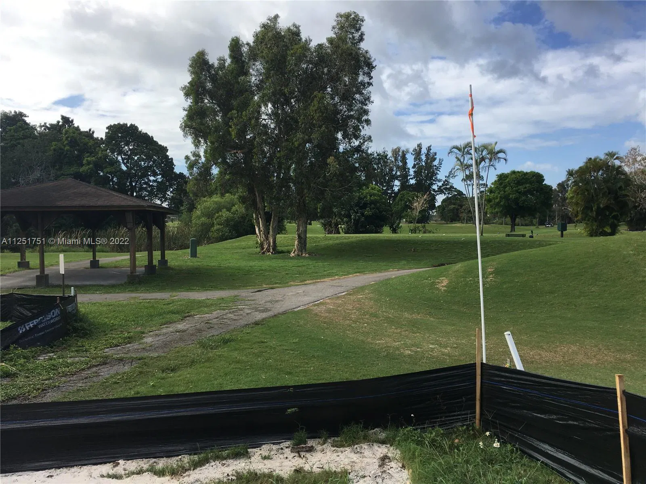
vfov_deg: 48.2
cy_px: 242
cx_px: 323
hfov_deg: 61.7
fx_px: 541
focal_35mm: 29
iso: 25
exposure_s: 1/1304
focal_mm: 4.15
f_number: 2.2
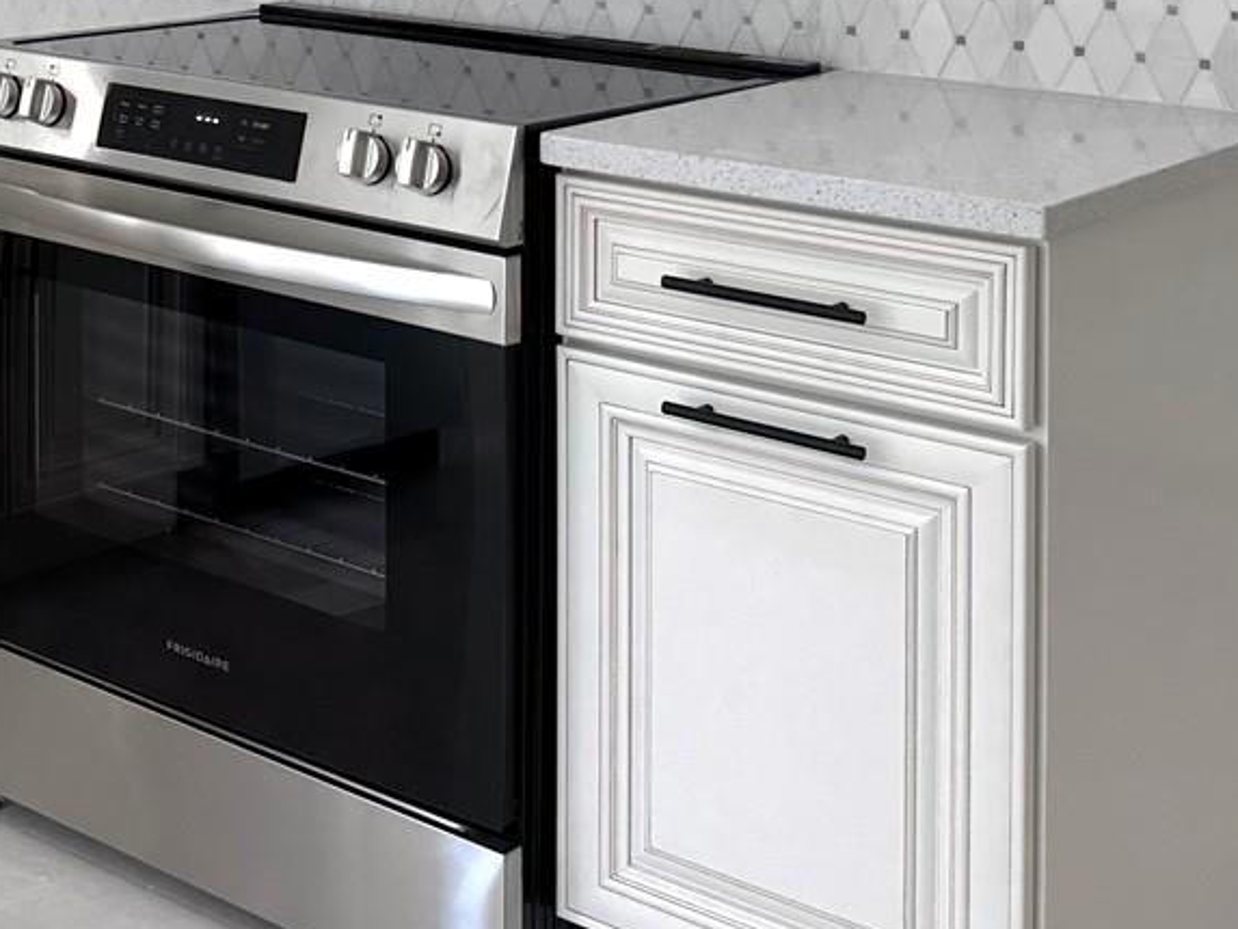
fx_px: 2397
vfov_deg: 20.2
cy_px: -255
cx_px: -255
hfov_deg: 25.8
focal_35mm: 67
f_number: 1.78
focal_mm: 6.86
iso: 64
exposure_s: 1/204
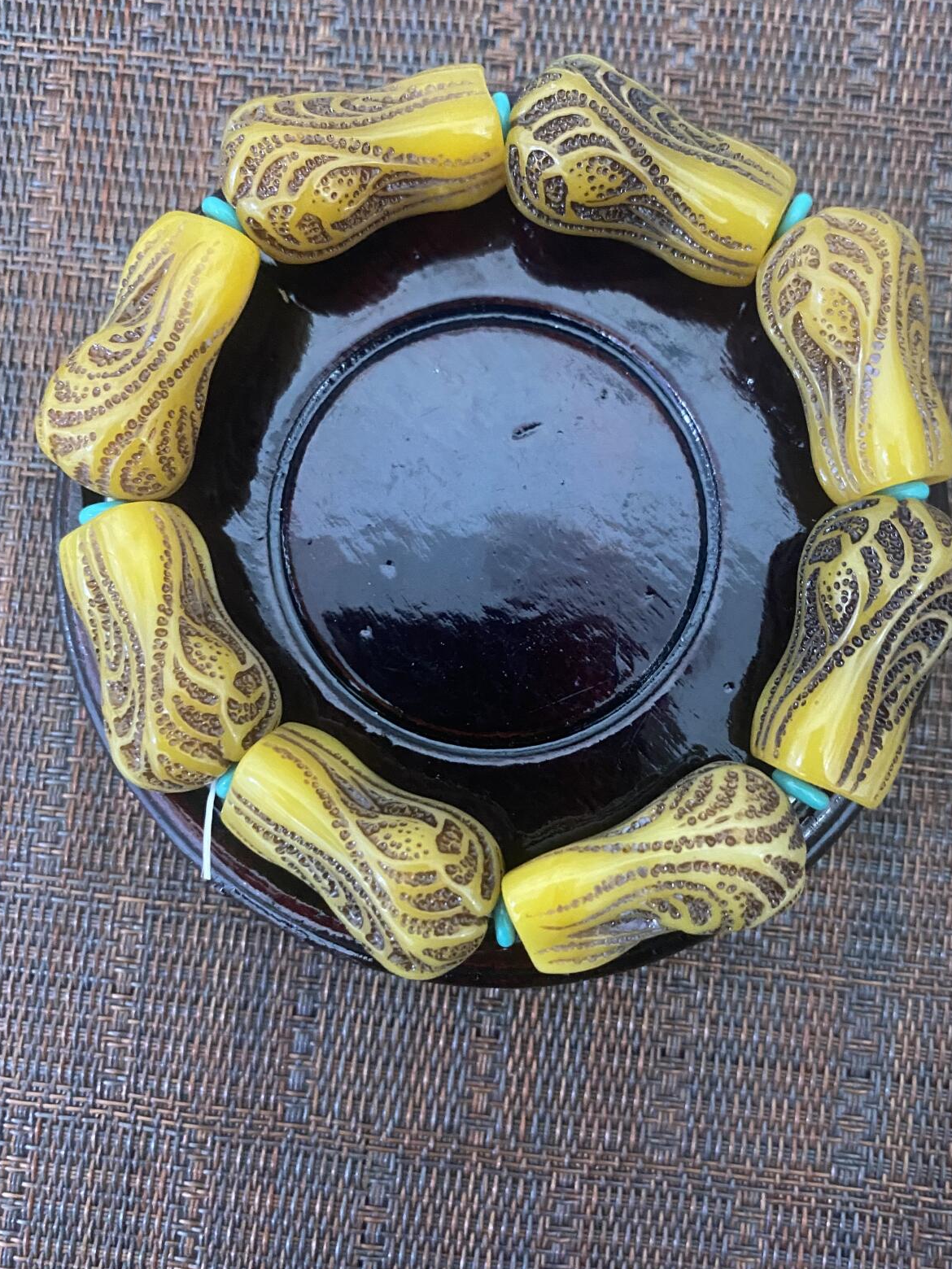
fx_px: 1100
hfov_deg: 46.7
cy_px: 670
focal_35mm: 30
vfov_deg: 59.9
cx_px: 528
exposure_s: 1/30
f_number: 1.8
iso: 640
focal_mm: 4.25
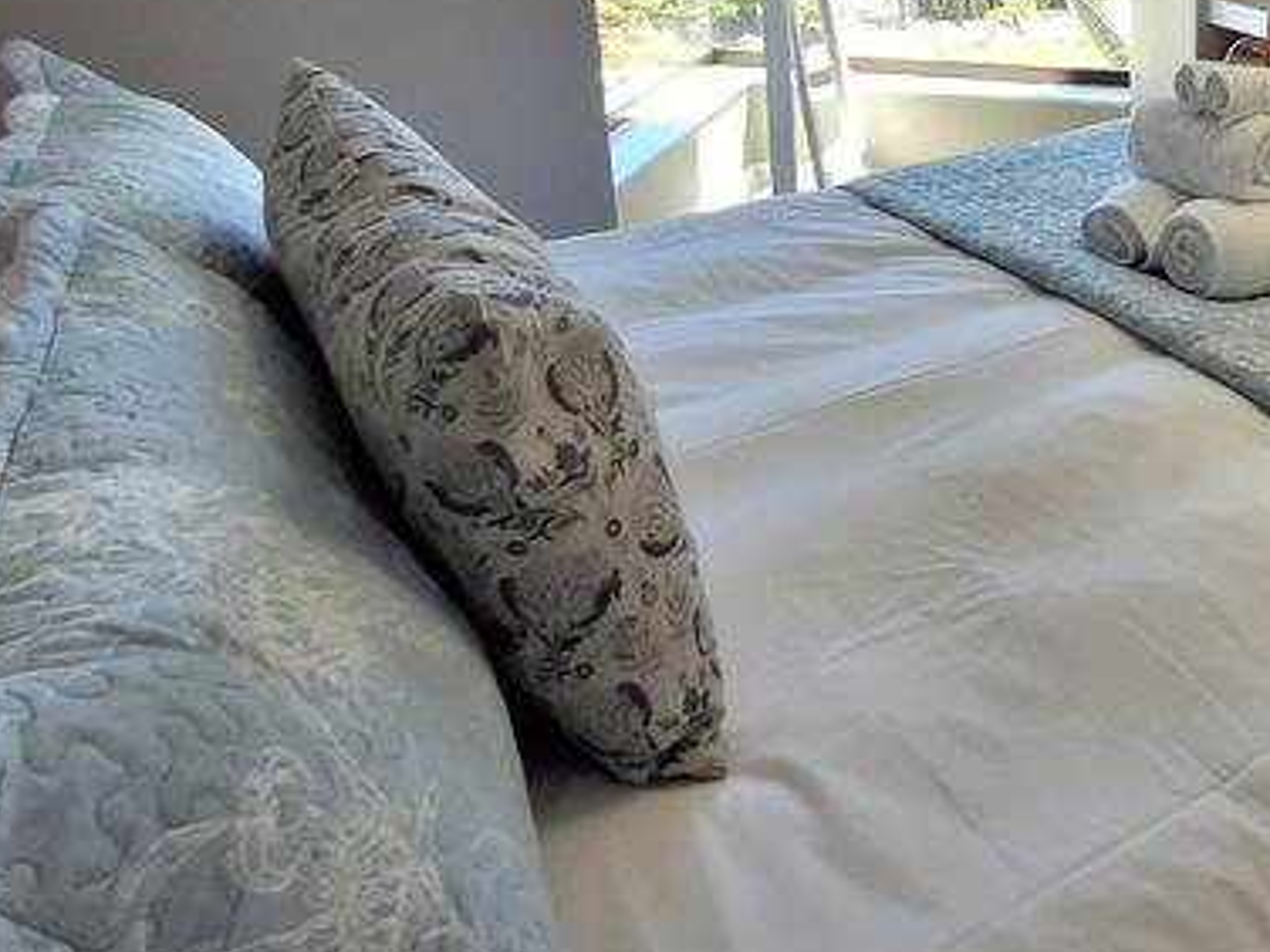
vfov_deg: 38.9
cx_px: 1145
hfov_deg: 48.3
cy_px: 96
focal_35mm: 34
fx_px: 1247
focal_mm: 1.64
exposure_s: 1/435
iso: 40
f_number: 2.2
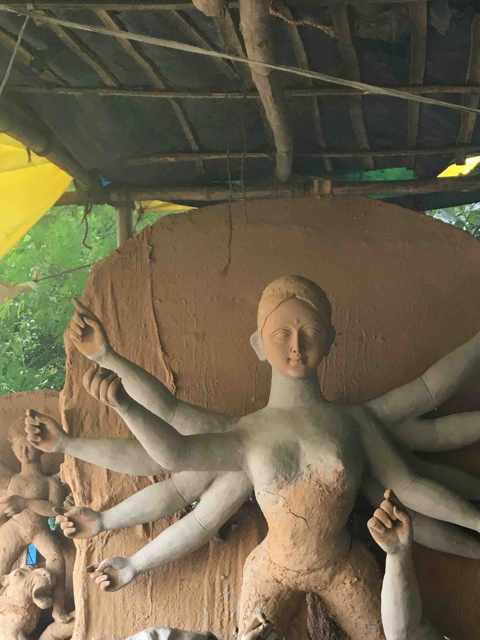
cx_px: 295
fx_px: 998
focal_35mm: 54
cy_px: 584
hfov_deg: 27.0
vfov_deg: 33.5
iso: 40
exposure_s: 1/33
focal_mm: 4.15
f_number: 2.2
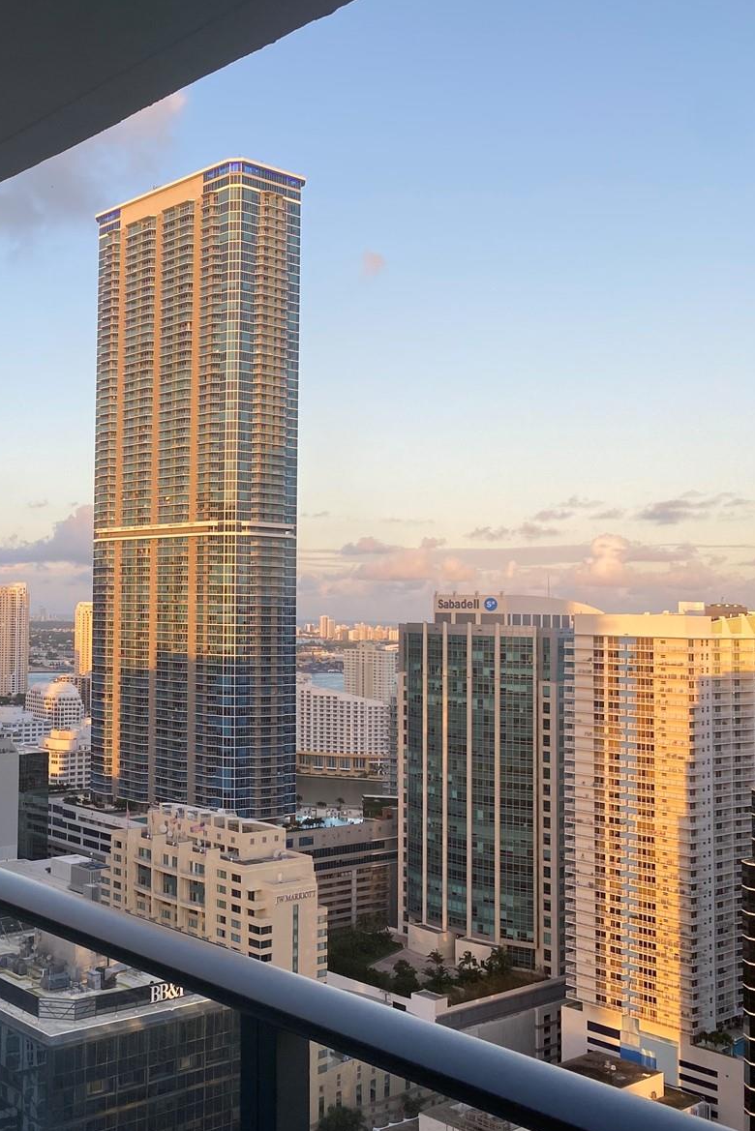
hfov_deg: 33.0
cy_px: 562
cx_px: 2
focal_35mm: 37
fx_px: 1163
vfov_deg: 51.9
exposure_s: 1/458
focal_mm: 4.25
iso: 32
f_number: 1.8
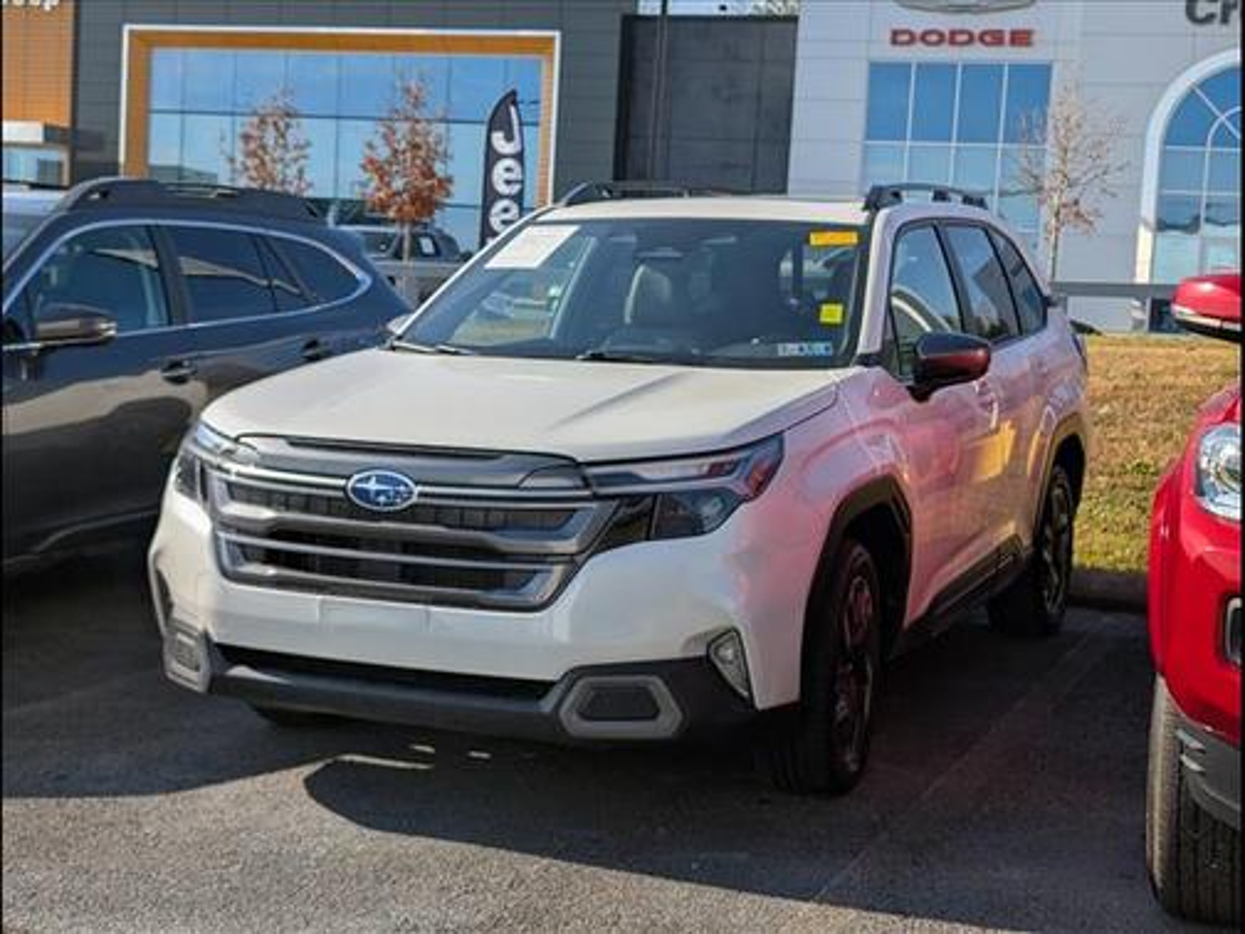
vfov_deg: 29.7
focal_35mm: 49
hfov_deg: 38.9
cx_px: 622
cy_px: 467
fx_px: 1762
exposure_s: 1/1429
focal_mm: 6.9
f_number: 1.68
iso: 20
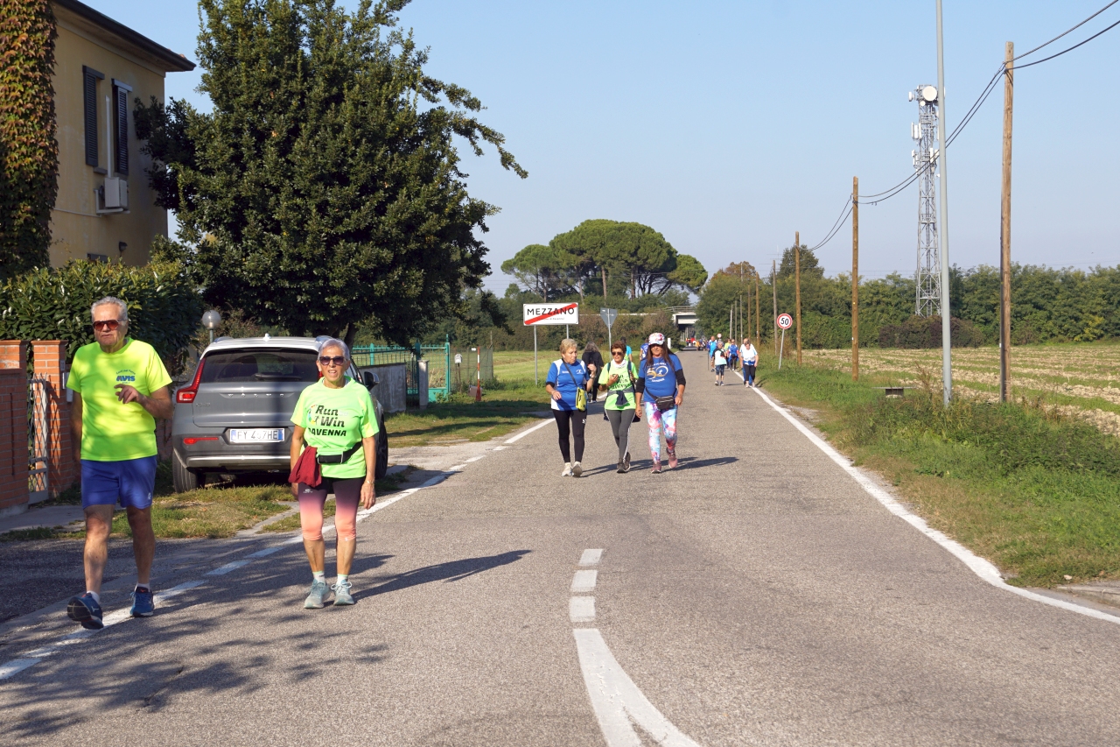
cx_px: 560
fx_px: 2333
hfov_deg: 27.0
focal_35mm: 75
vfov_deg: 18.2
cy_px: 374
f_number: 9
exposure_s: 1/250
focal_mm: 50
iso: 100
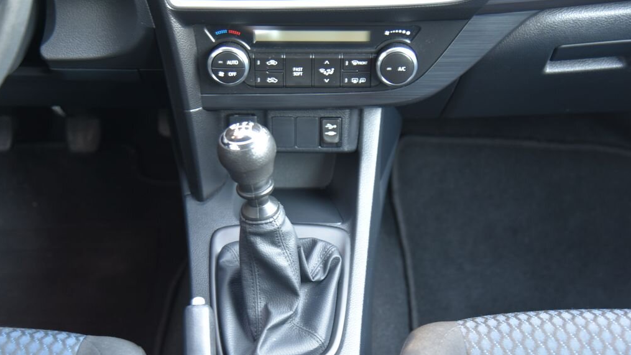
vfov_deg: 21.8
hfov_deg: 37.8
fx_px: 920
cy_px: 202
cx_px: 315
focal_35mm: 55
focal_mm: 52
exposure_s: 1
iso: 500
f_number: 4
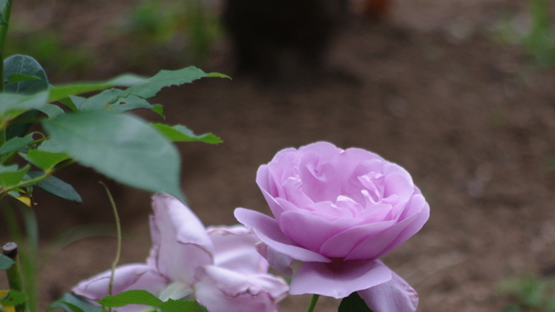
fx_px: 10858
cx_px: 361
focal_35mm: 738
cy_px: 208
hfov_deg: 2.9
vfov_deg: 1.6
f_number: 5.8
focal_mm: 300
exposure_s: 1/200
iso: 400
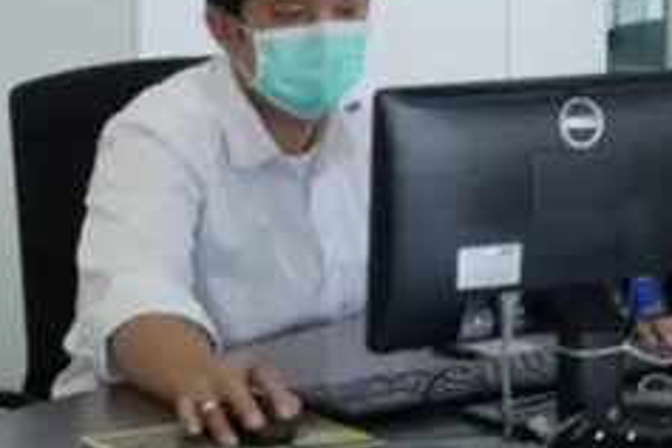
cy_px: -28
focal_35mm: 168
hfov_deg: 11.7
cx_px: 1018
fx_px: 3136
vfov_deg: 8.1
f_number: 5
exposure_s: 1/30
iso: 400
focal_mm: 25
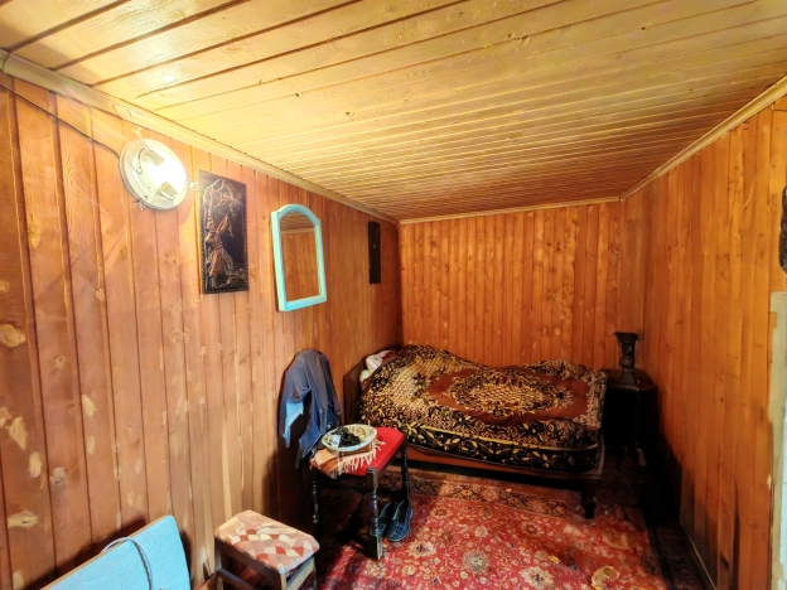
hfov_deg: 94.5
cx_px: 394
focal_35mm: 16
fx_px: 364
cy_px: 295
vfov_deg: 78.1
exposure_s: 1/20
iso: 200
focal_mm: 1.96
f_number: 2.2
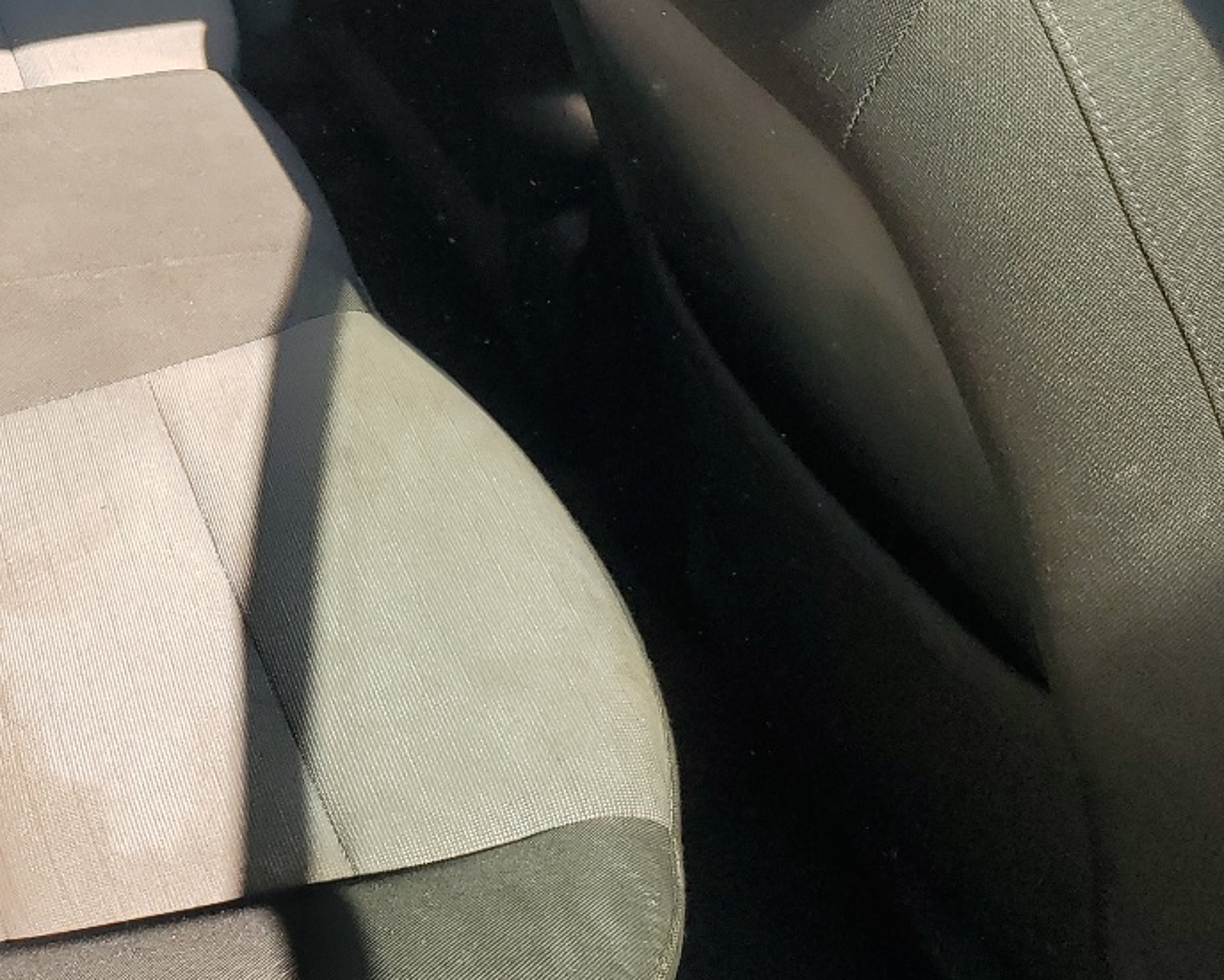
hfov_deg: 28.6
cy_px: -73
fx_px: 2138
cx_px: -171
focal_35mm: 59
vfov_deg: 24.3
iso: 50
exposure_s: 1/625
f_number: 1.5
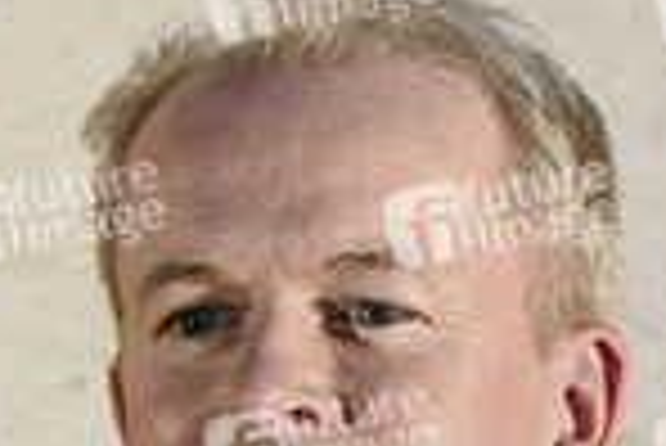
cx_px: 380
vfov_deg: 2.4
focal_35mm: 563
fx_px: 10426
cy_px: 554
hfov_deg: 3.7
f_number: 6.3
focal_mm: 185
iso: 2000
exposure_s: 1/200
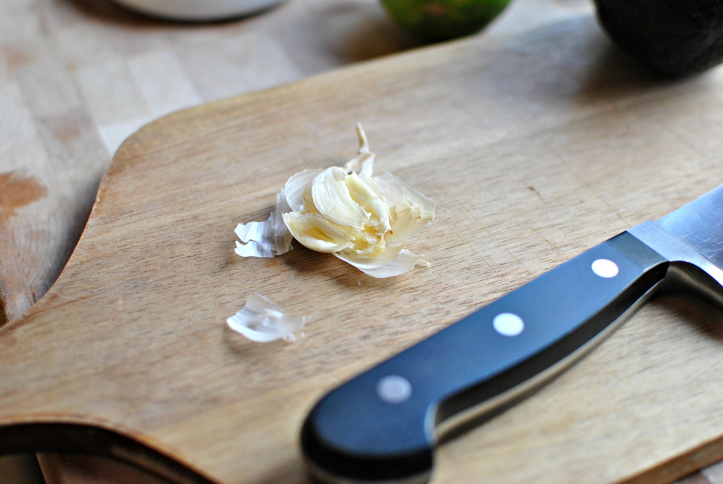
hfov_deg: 37.8
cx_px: 362
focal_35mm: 52
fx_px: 1056
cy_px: 242
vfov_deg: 25.8
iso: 400
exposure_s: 1/200
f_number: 2.5
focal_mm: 35
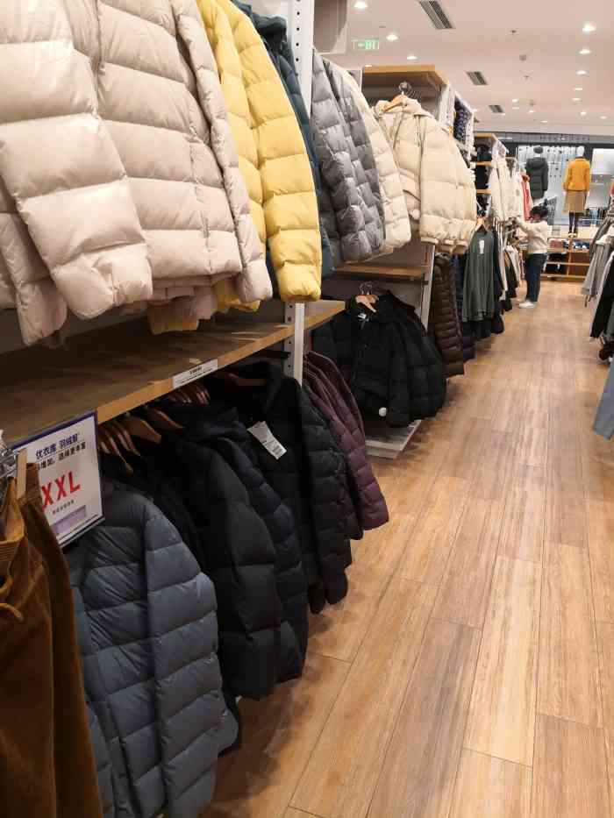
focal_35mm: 27
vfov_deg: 65.3
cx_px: 307
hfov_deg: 51.4
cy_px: 409
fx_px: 638
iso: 100
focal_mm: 3.95
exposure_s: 1/100
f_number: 1.6
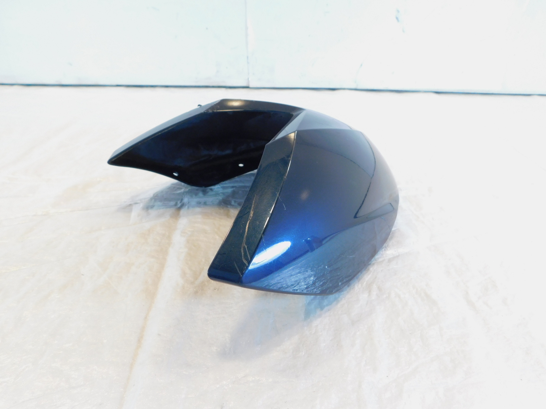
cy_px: 204
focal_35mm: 23
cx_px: 273
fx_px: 363
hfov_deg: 73.9
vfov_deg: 58.9
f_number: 3
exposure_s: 1/30
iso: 220
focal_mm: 4
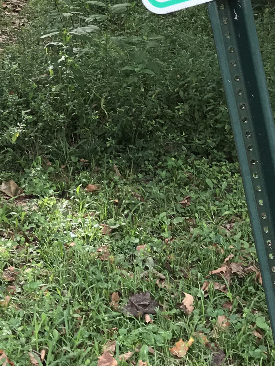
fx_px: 932
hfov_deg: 16.7
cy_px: 1
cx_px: 87
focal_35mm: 88
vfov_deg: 21.5
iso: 32
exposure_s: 1/120
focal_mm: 3.99
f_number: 1.8
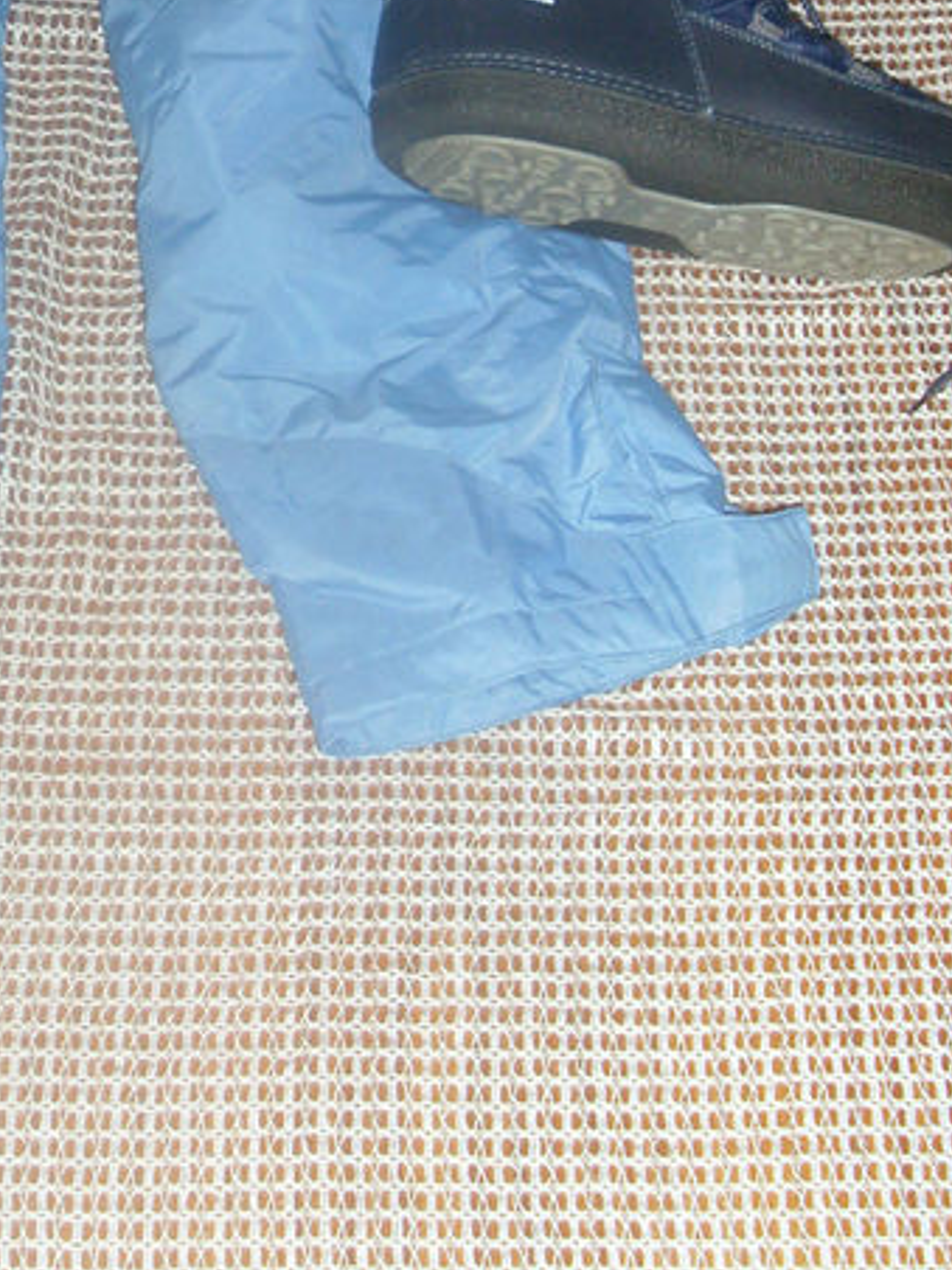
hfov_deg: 17.1
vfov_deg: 22.5
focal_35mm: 84
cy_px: 56
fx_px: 3080
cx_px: -28
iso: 100
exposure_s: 1/45
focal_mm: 6.3
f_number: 3
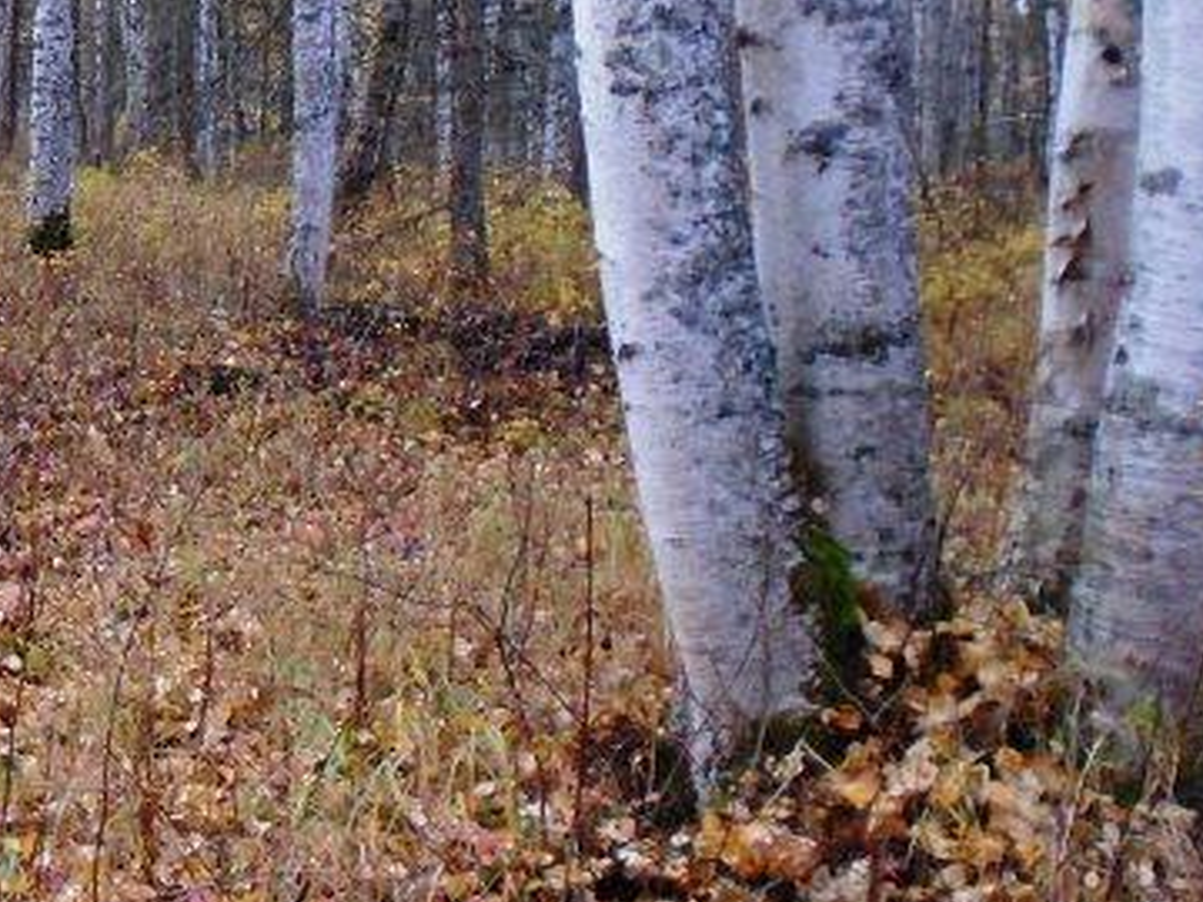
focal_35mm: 74
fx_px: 2572
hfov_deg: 23.6
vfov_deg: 19.6
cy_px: 154
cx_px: -311
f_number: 3.2
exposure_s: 1/100
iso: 100
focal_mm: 4.6
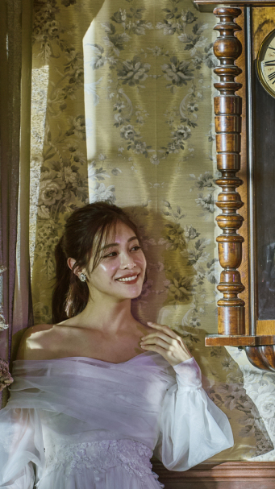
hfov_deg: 6.9
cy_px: 325
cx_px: 302
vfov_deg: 12.2
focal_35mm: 176
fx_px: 2284
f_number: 2.8
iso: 320
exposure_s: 1/125
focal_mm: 85
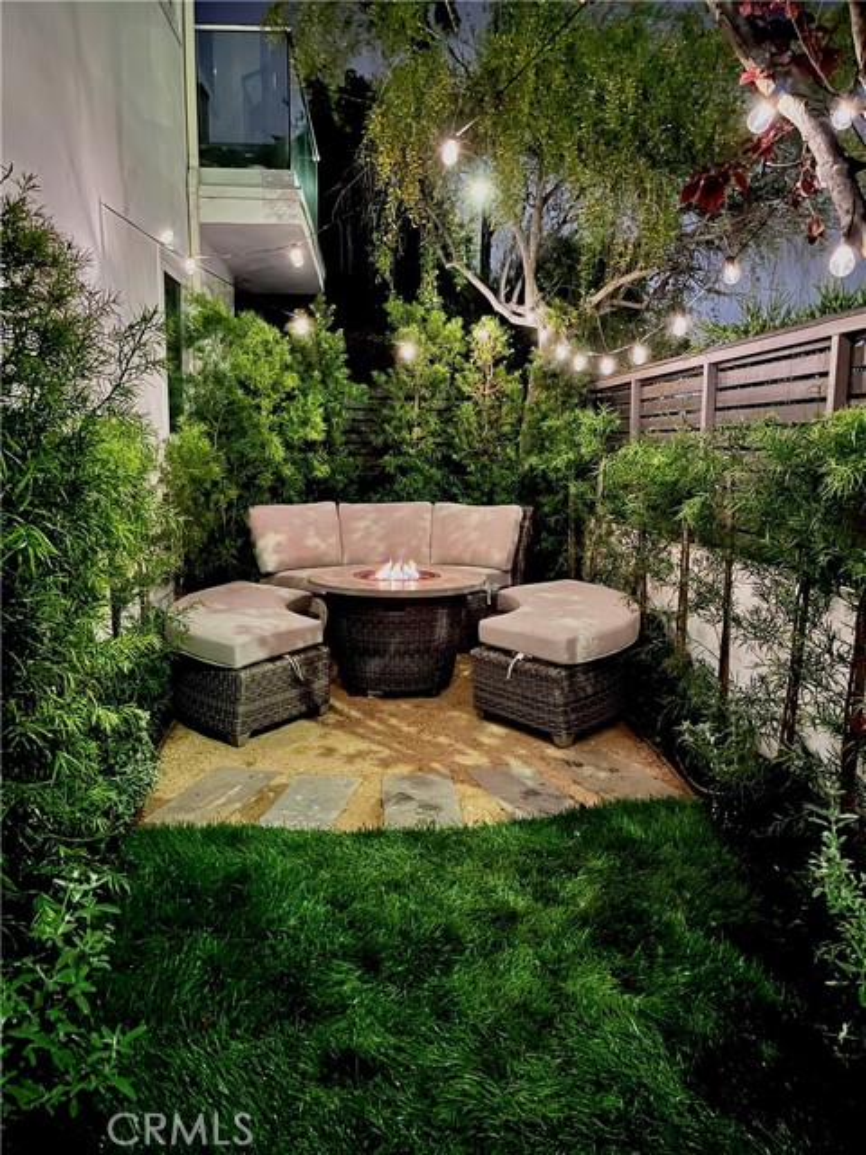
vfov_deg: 67.3
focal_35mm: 26
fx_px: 867
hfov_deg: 53.1
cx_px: 433
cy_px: 578
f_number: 1.6
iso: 800
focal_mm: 5.1
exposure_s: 1/5
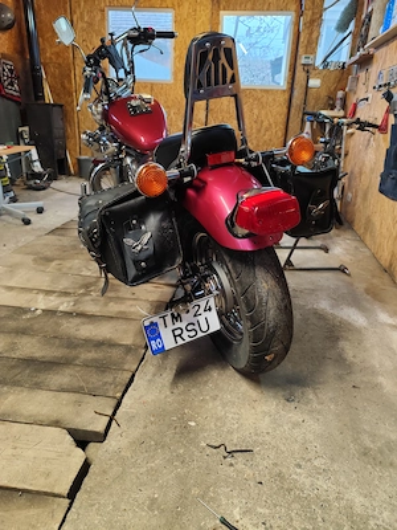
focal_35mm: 23
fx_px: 352
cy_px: 265
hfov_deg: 58.9
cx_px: 198
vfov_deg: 73.9
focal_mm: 6.19
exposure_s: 1/50
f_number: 1.65
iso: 500
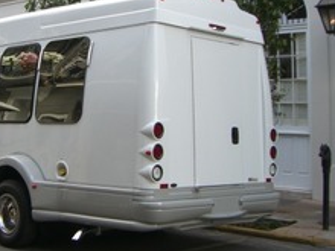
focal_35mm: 69
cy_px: 75
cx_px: 81
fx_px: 668
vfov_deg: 21.2
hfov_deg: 27.7
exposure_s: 1/250
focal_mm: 6.2
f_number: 2.7
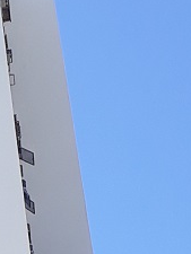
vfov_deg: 9.5
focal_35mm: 198
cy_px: 457
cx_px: -298
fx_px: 1455
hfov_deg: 7.0
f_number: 1.9
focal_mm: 3.6
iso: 40
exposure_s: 1/529
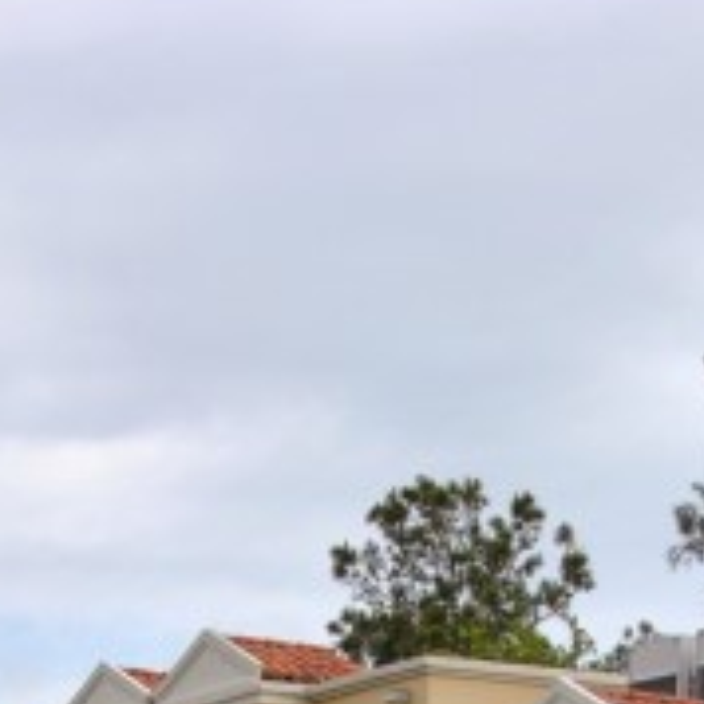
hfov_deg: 8.9
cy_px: 1459
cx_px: 524
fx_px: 4533
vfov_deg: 8.4
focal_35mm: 197
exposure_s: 1/200
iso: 100
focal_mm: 24
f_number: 7.1
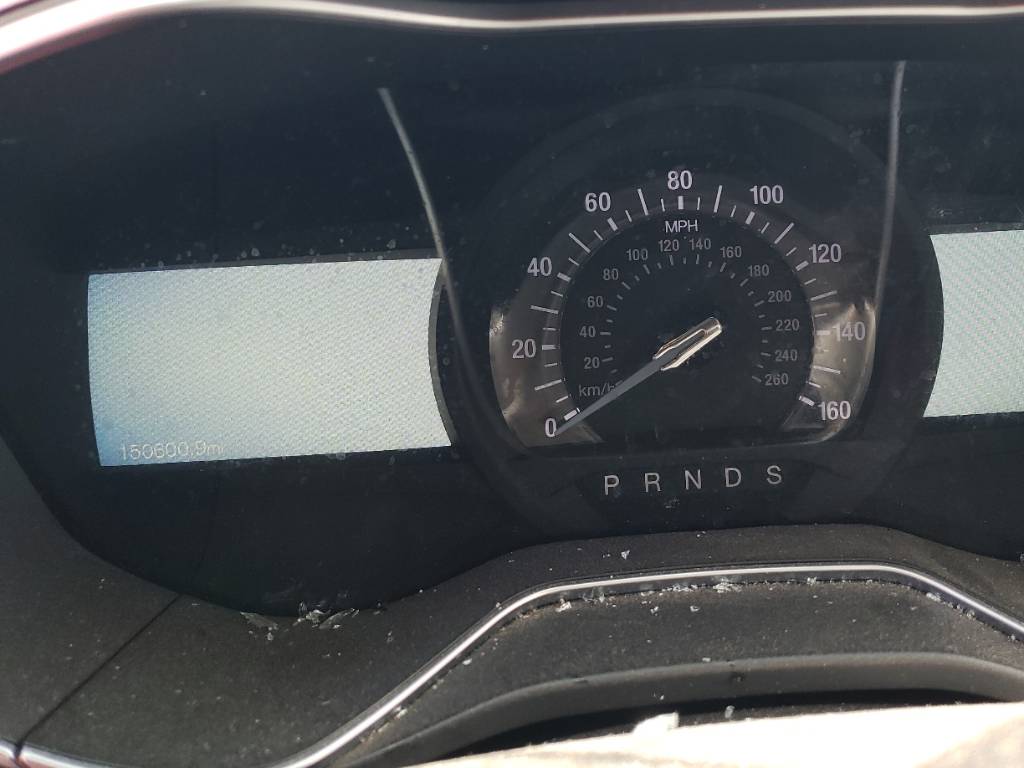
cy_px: 300
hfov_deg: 53.3
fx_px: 1006
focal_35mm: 34
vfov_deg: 41.6
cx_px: 649
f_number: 1.5
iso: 59
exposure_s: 1/120
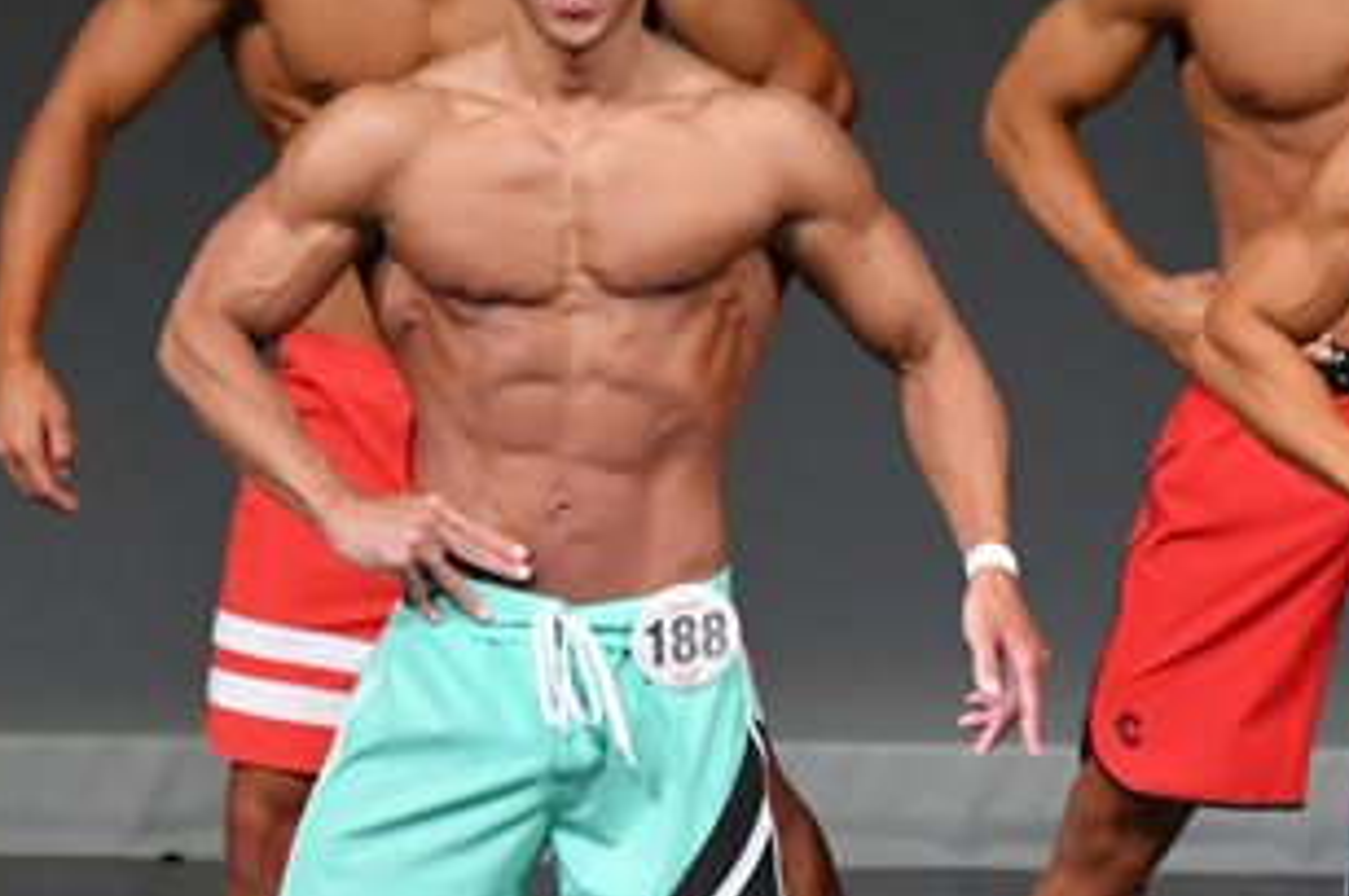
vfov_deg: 1.4
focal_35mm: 947
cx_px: 1149
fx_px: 35448
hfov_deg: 2.2
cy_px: 764
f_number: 5.6
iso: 4000
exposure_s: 1/400
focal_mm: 250
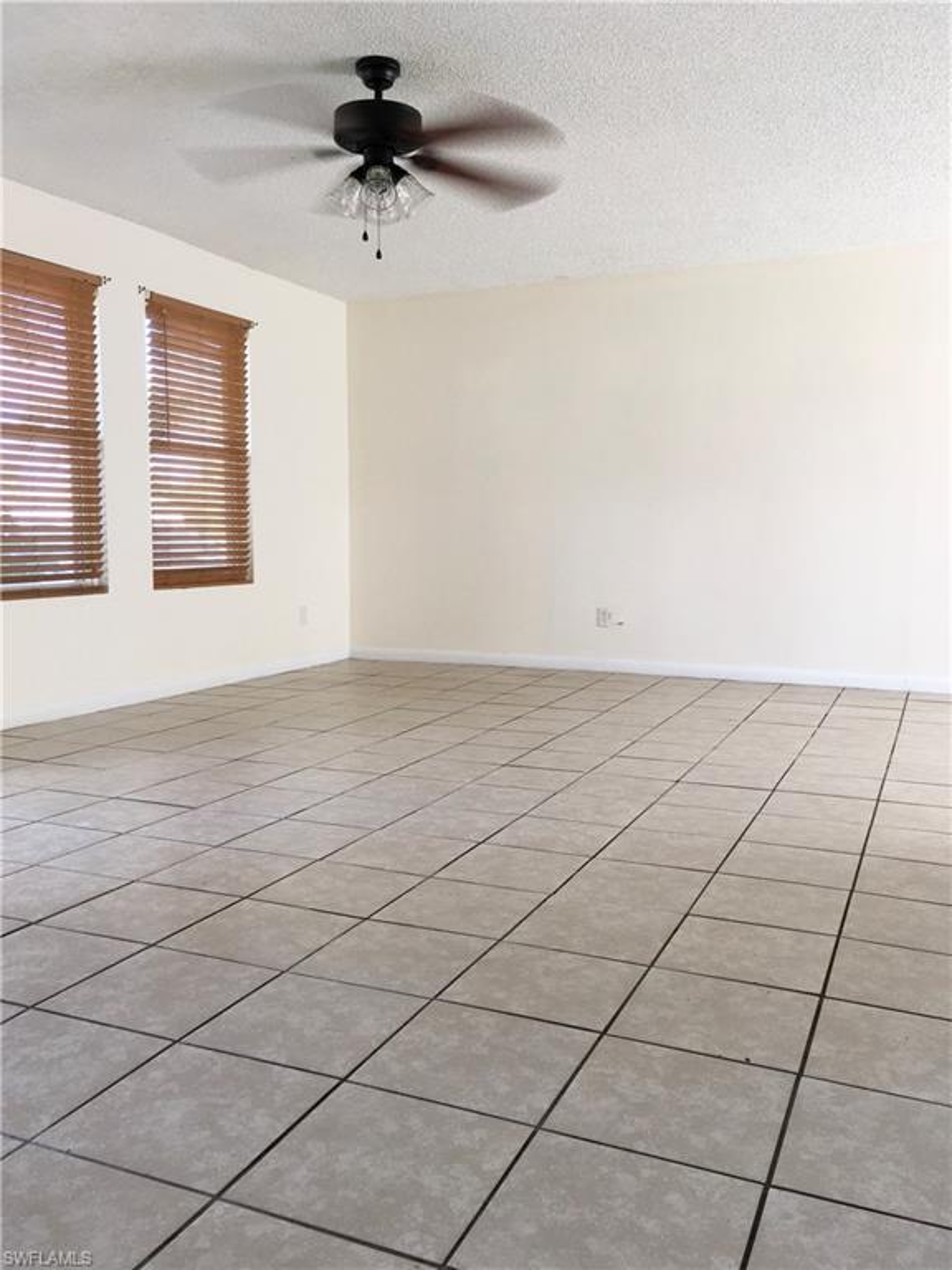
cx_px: 476
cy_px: 635
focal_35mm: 29
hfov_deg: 48.2
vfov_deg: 61.7
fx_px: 1063
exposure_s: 1/30
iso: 32
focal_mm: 4.15
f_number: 2.2
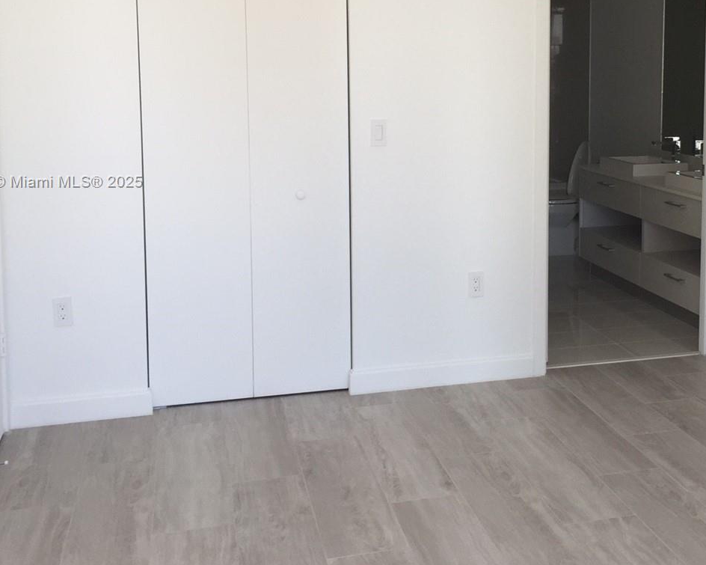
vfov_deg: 31.2
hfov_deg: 38.1
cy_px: 183
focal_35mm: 48
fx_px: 1003
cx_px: 501
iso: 32
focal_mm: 4.15
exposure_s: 1/120
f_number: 2.2
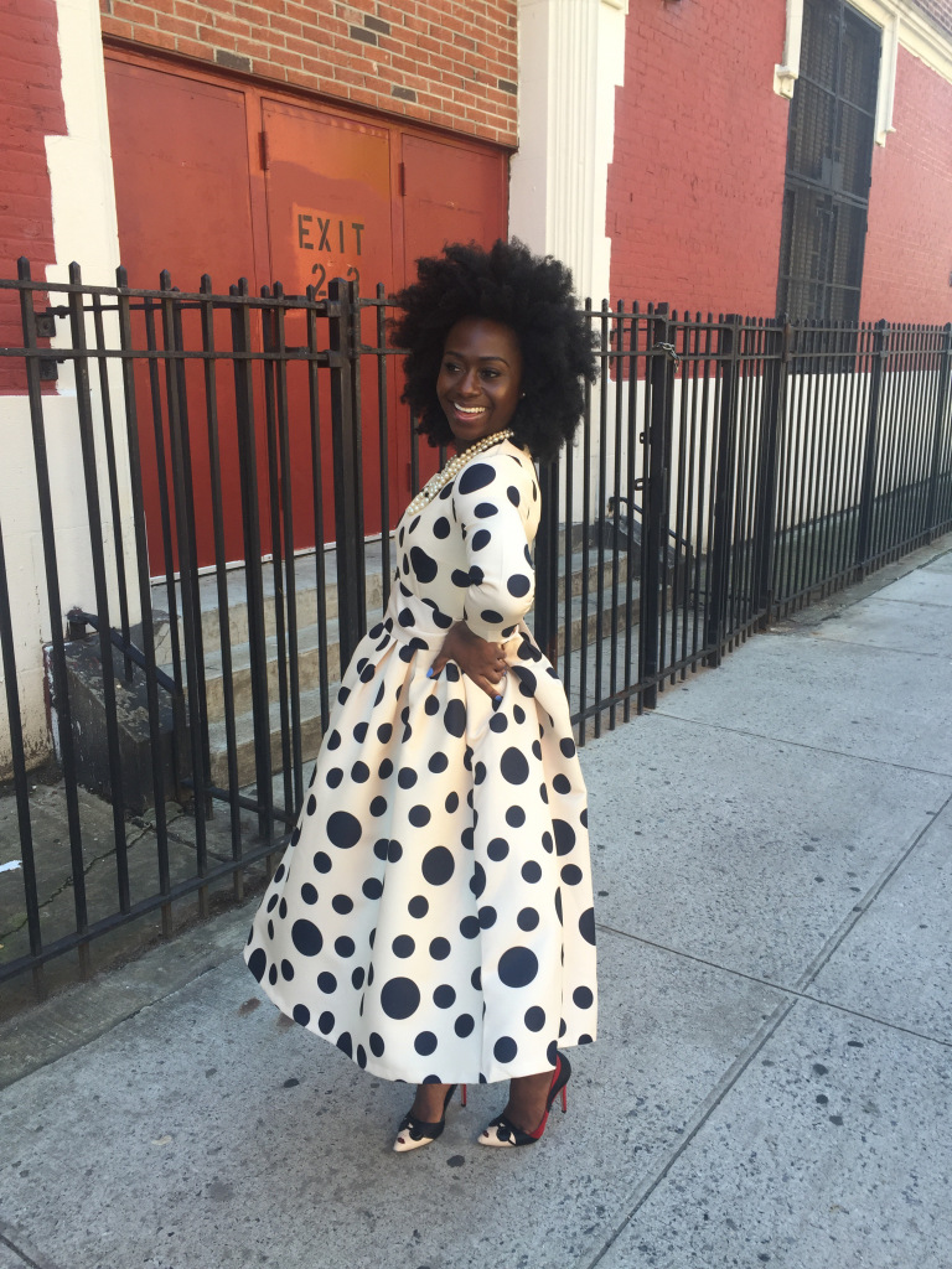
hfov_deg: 48.2
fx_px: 1063
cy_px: 634
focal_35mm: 29
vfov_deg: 61.7
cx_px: 476
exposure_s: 1/120
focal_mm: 4.15
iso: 32
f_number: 2.2
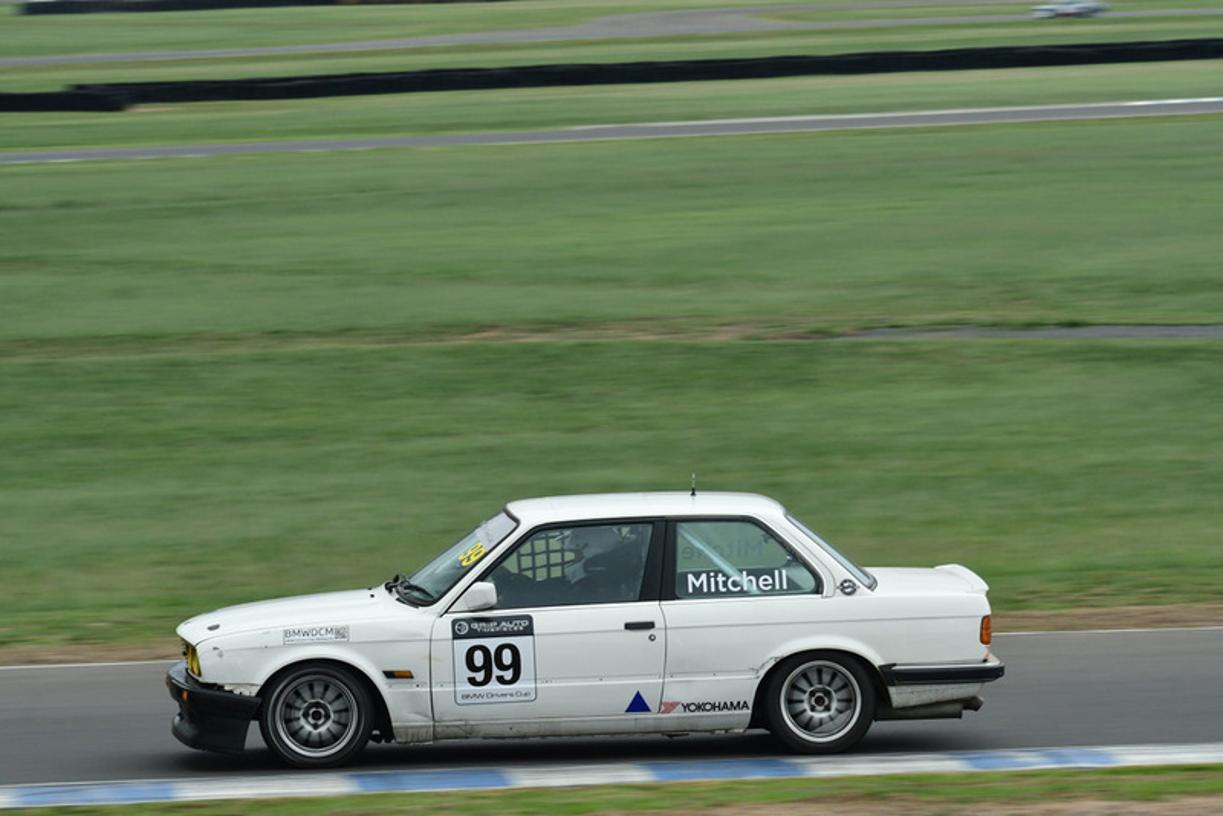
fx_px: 5913
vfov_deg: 7.9
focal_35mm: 174
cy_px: 408
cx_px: 612
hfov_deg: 11.8
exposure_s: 1/250
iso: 1250
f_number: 11
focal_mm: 116
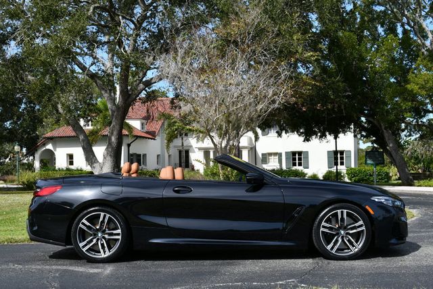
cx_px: 216
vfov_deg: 28.1
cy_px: 144
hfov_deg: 41.1
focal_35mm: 48
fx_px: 578
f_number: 8
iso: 100
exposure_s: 1/250
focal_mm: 24
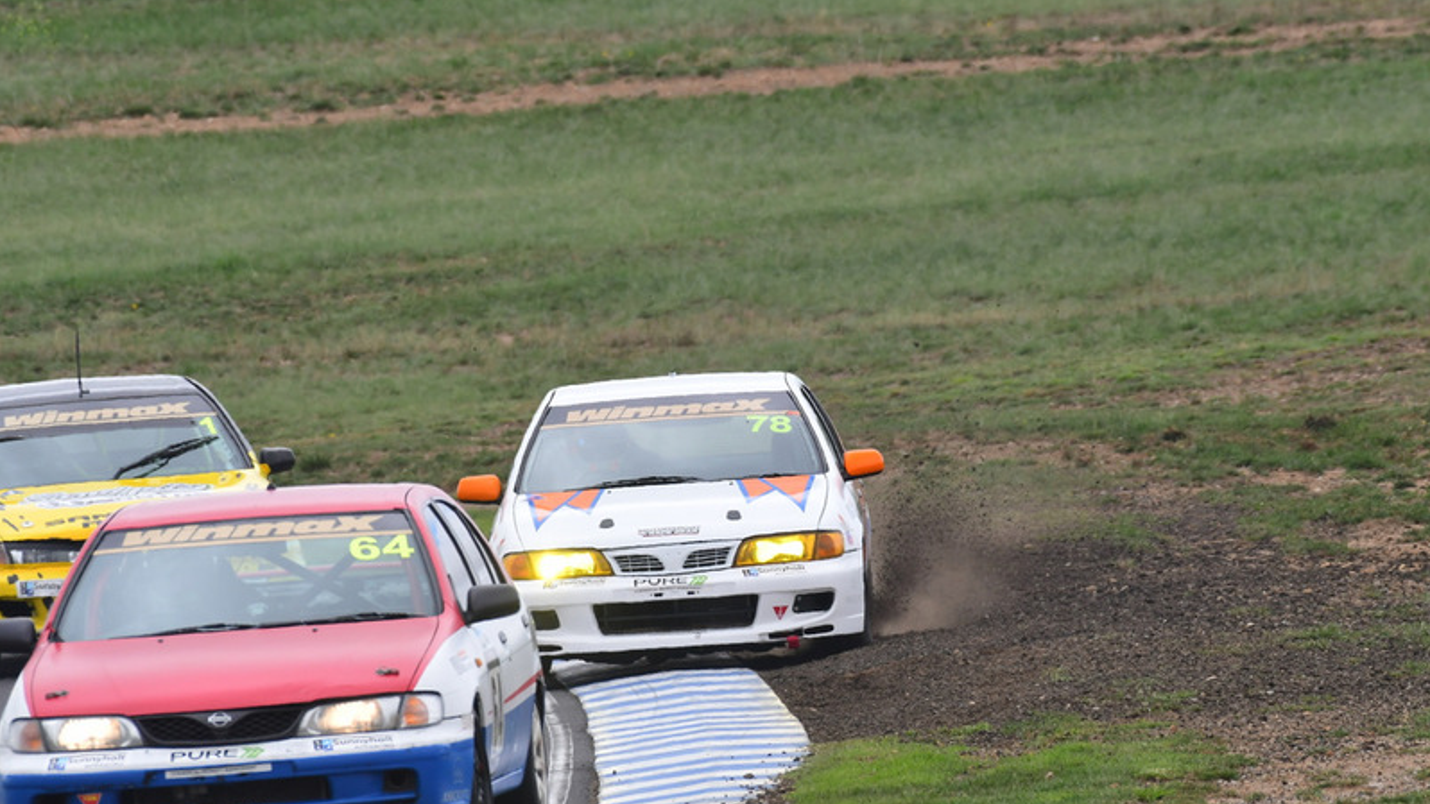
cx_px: 715
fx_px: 29881
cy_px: 344
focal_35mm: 788
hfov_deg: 2.7
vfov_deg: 1.5
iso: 500
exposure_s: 1/640
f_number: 10
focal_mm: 500
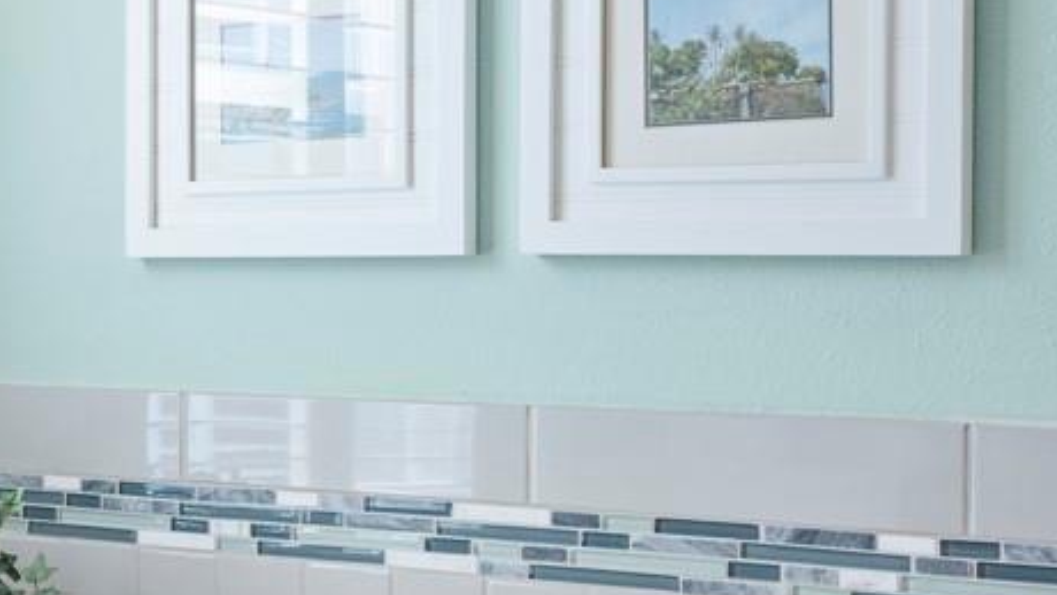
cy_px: 341
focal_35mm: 91
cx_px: -136
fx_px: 2551
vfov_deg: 13.3
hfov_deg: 22.0
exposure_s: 1/4
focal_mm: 25
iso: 100
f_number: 8
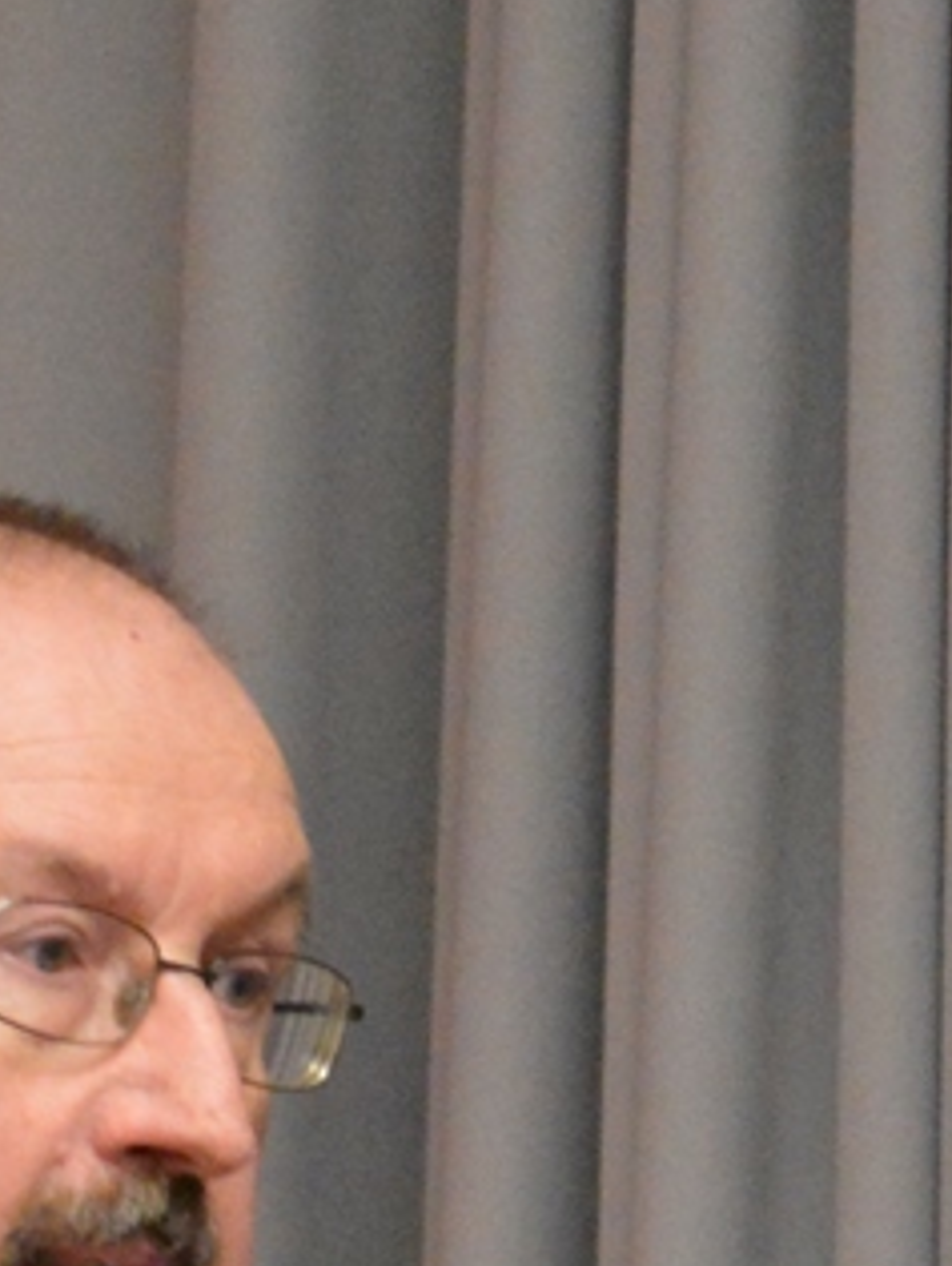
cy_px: 1993
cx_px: -339
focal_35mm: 701
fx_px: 25644
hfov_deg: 2.1
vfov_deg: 2.8
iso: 3200
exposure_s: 1/20
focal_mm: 85
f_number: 5.6
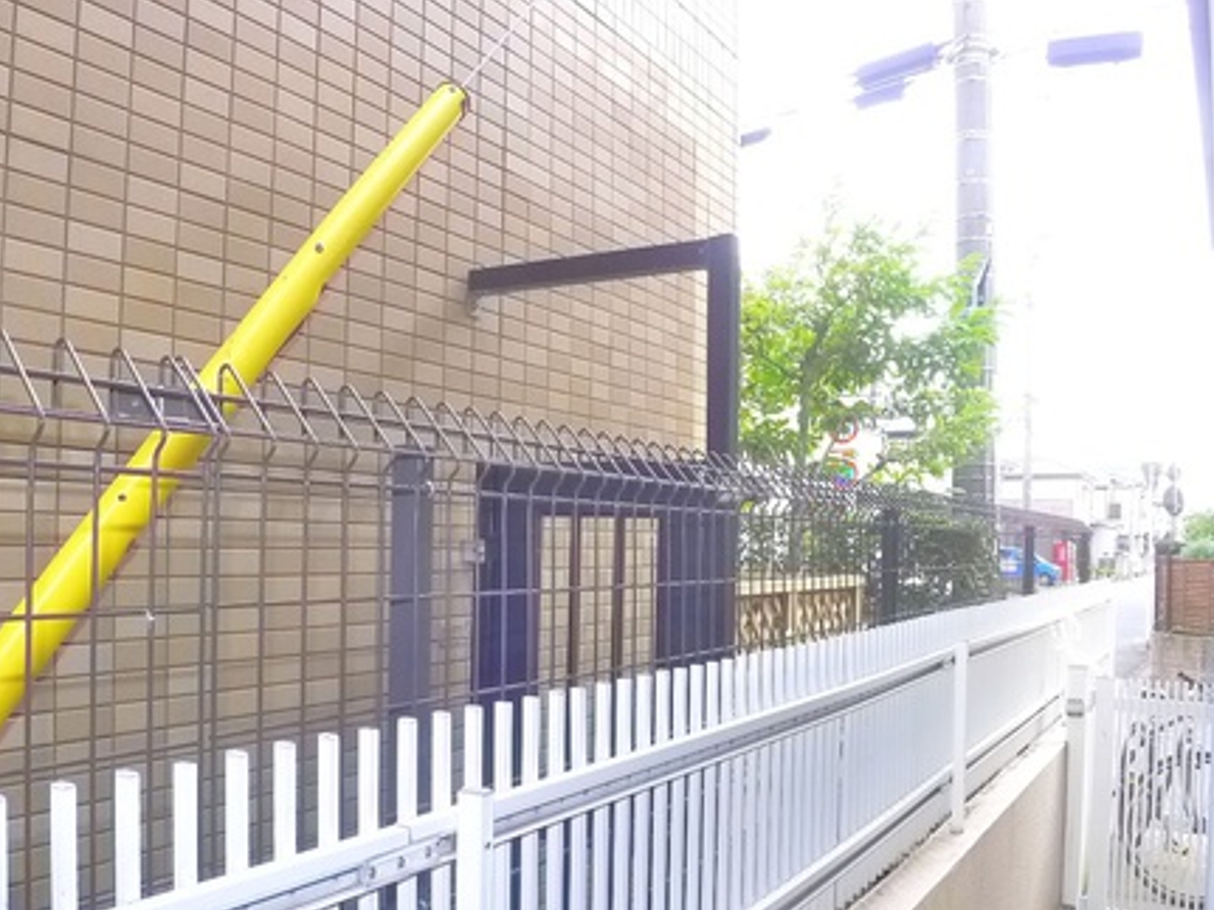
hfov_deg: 47.9
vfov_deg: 36.7
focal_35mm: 39
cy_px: 548
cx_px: 622
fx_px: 1367
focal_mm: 5.1
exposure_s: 1/100
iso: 400
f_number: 2.8
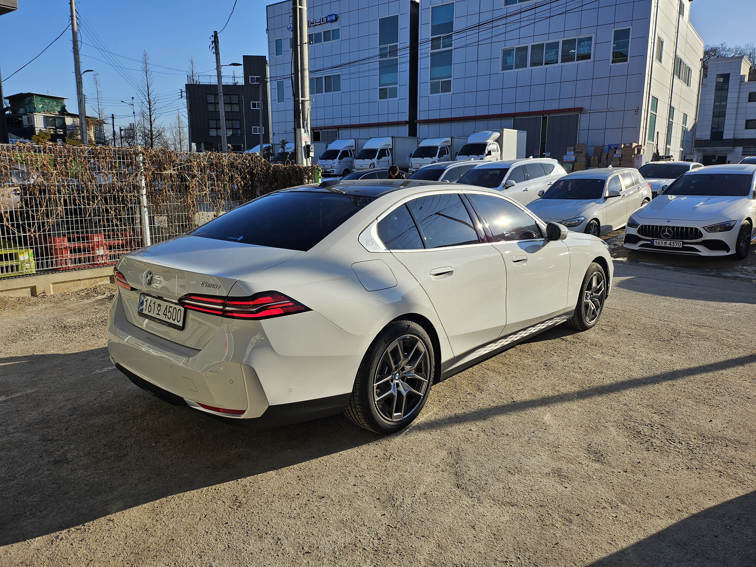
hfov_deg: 71.6
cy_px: 284
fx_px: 524
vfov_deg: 56.8
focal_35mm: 24
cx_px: 378
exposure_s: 1/3177
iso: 50
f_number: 1.8
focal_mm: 5
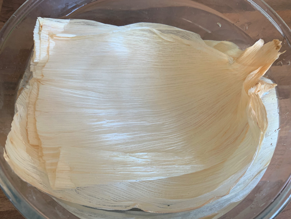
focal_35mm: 26
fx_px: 219
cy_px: 110
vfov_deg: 53.1
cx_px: 146
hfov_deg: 67.3
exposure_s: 1/72
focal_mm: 4.25
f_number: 1.8
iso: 100
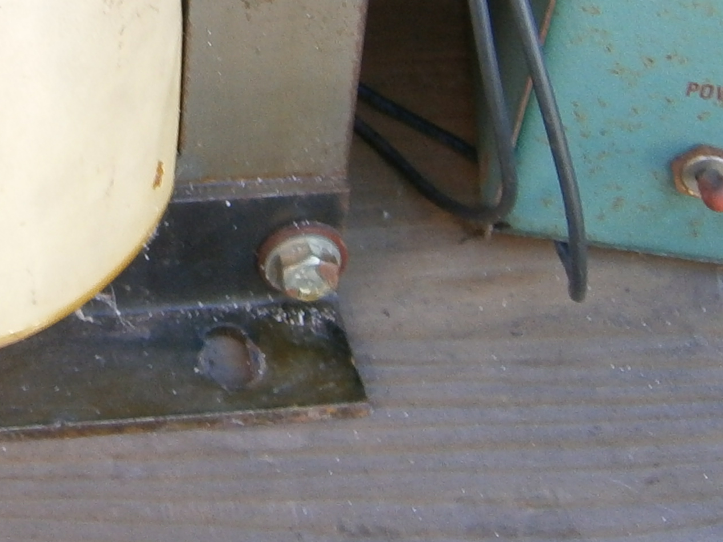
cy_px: -105
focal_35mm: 88
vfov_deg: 16.1
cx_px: -127
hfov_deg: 20.9
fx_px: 1838
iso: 100
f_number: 2.8
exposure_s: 1/30
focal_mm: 4.7
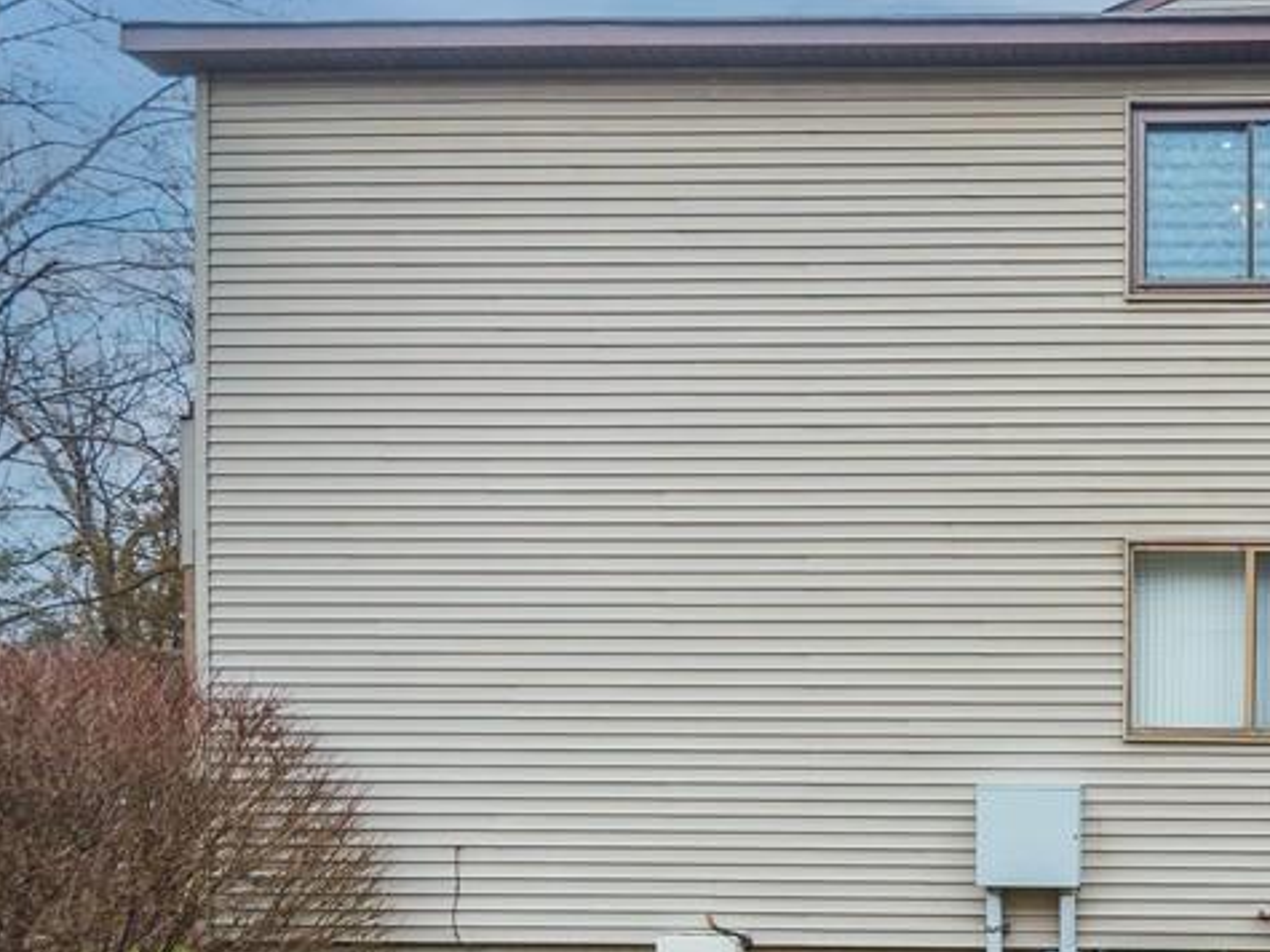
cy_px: 642
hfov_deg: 47.4
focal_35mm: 33
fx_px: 1210
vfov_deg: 42.3
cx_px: 1227
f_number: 5
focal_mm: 10
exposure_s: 1/100
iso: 100
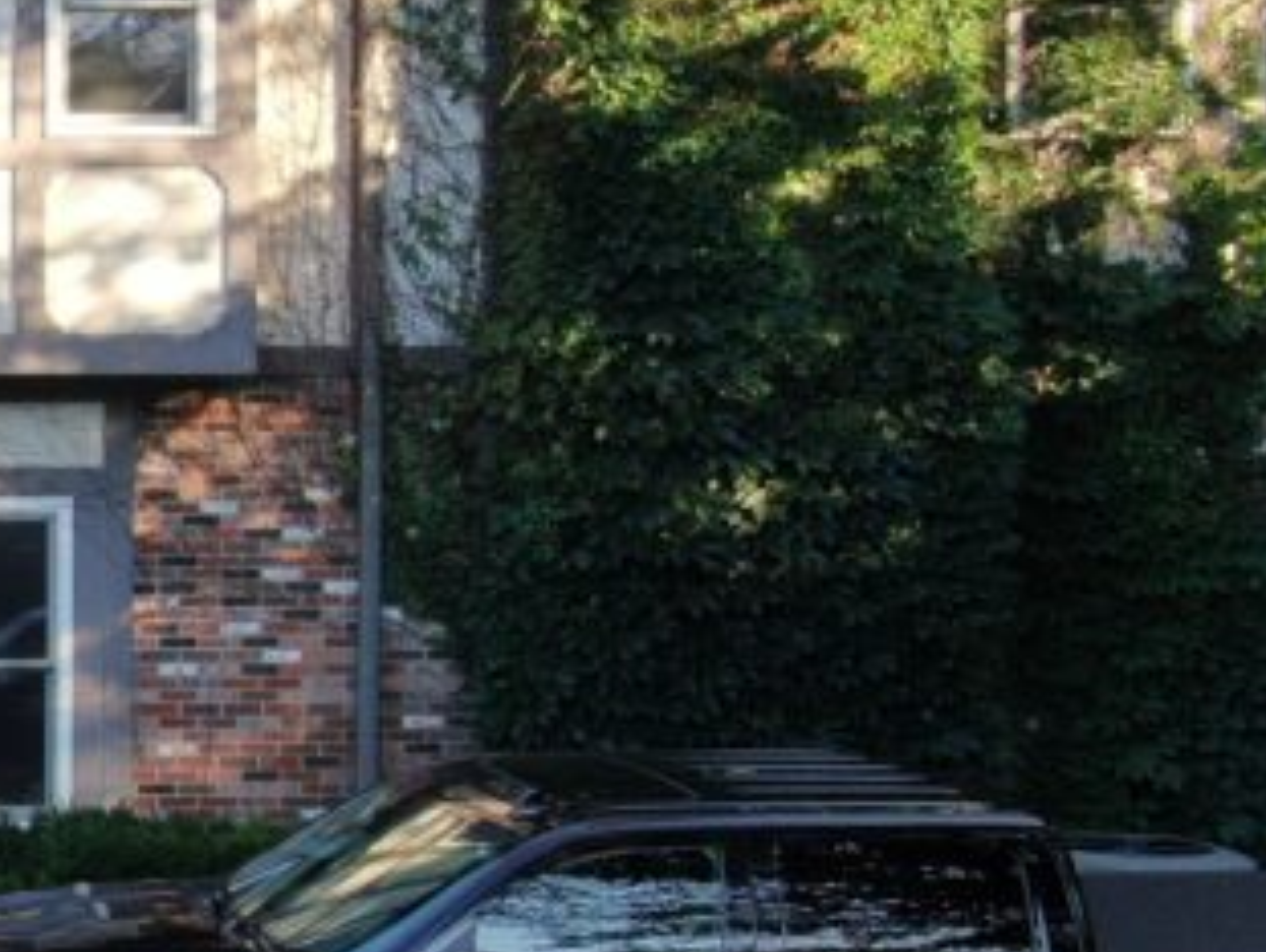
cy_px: 529
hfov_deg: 22.4
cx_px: -545
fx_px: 2710
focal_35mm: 74
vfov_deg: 19.9
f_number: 2.8
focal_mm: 4.39
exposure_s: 1/160
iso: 100
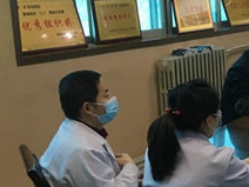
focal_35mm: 82
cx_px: 339
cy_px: 99
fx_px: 590
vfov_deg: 18.0
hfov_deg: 21.2
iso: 80
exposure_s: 1/33
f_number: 2.2
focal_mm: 4.15
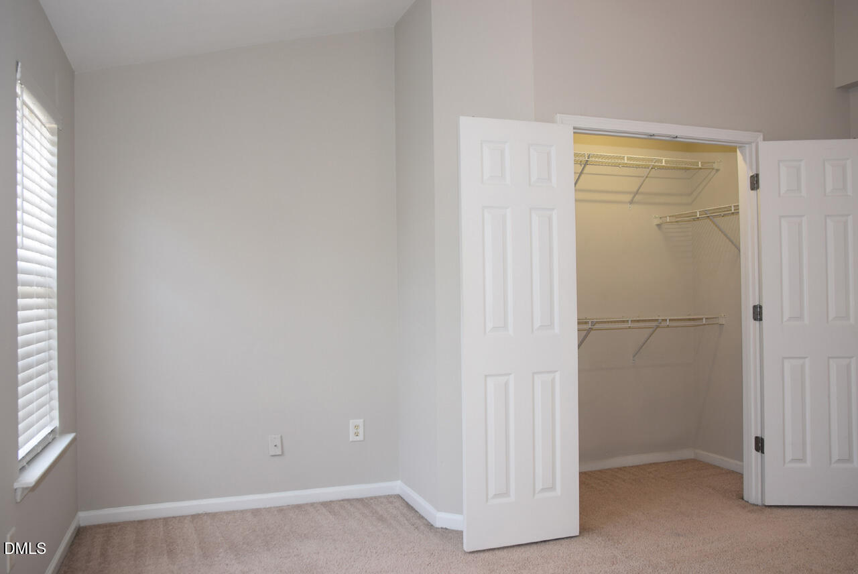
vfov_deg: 43.7
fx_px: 716
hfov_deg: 61.9
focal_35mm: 30
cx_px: 429
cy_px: 287
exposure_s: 1/60
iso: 400
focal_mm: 20
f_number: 4
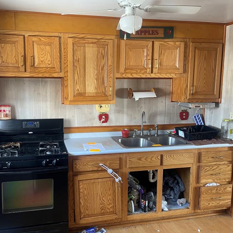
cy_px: 116
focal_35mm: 30
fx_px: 228
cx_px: 97
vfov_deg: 54.0
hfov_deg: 53.8
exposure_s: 1/60
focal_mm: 5.1
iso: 250
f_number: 1.6
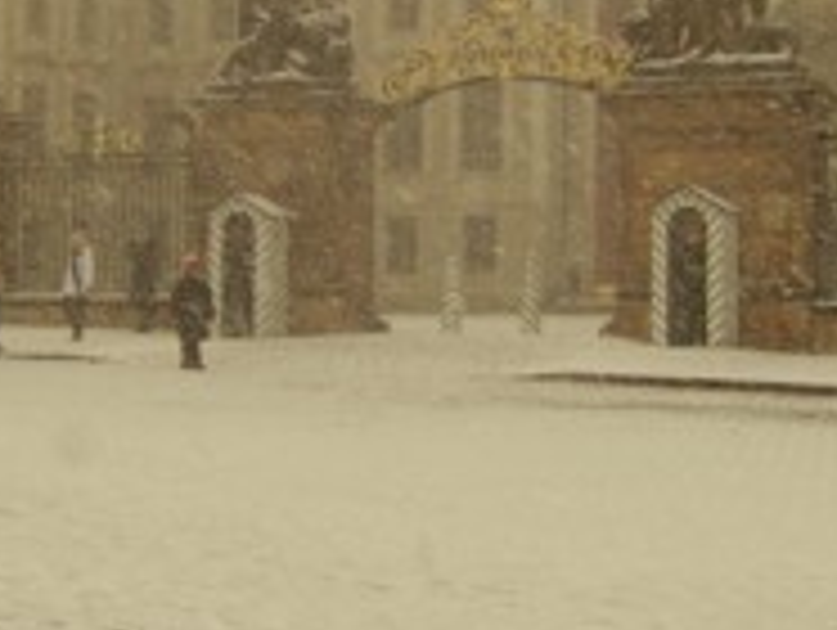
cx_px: 364
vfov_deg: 16.7
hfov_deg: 22.5
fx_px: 2106
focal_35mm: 87
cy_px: 9
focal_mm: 60
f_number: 2.8
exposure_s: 1/180
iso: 64
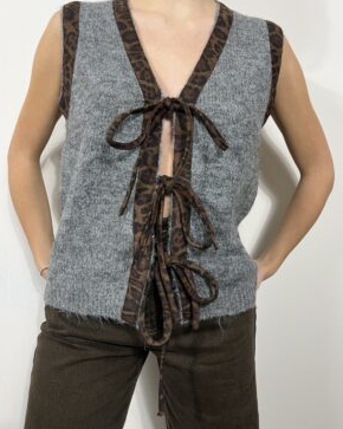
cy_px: 194
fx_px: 356
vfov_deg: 62.1
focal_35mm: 28
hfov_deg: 51.5
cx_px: 170
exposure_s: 1/50
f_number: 1.6
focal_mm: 5.1
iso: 80
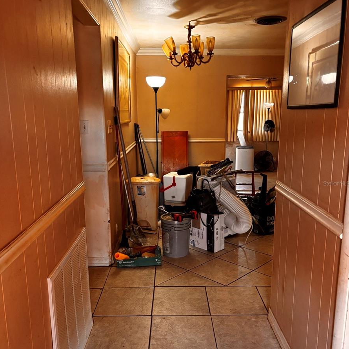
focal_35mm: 31
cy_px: 183
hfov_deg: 52.5
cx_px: 174
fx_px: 354
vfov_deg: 52.5
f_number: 1.6
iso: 500
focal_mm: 5.96
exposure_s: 1/60
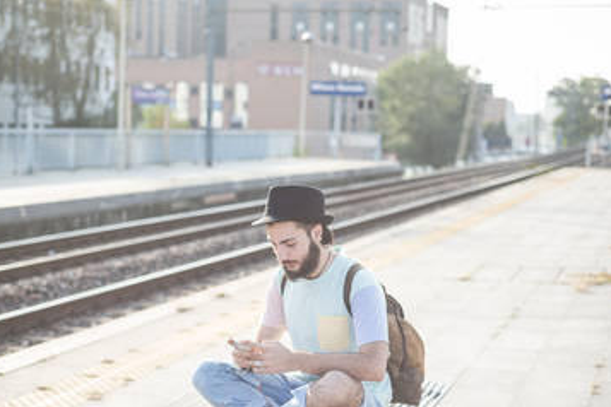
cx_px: 294
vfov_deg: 21.5
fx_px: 1069
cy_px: 241
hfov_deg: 31.9
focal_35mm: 63
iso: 200
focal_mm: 50
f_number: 2.8
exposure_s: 1/1000
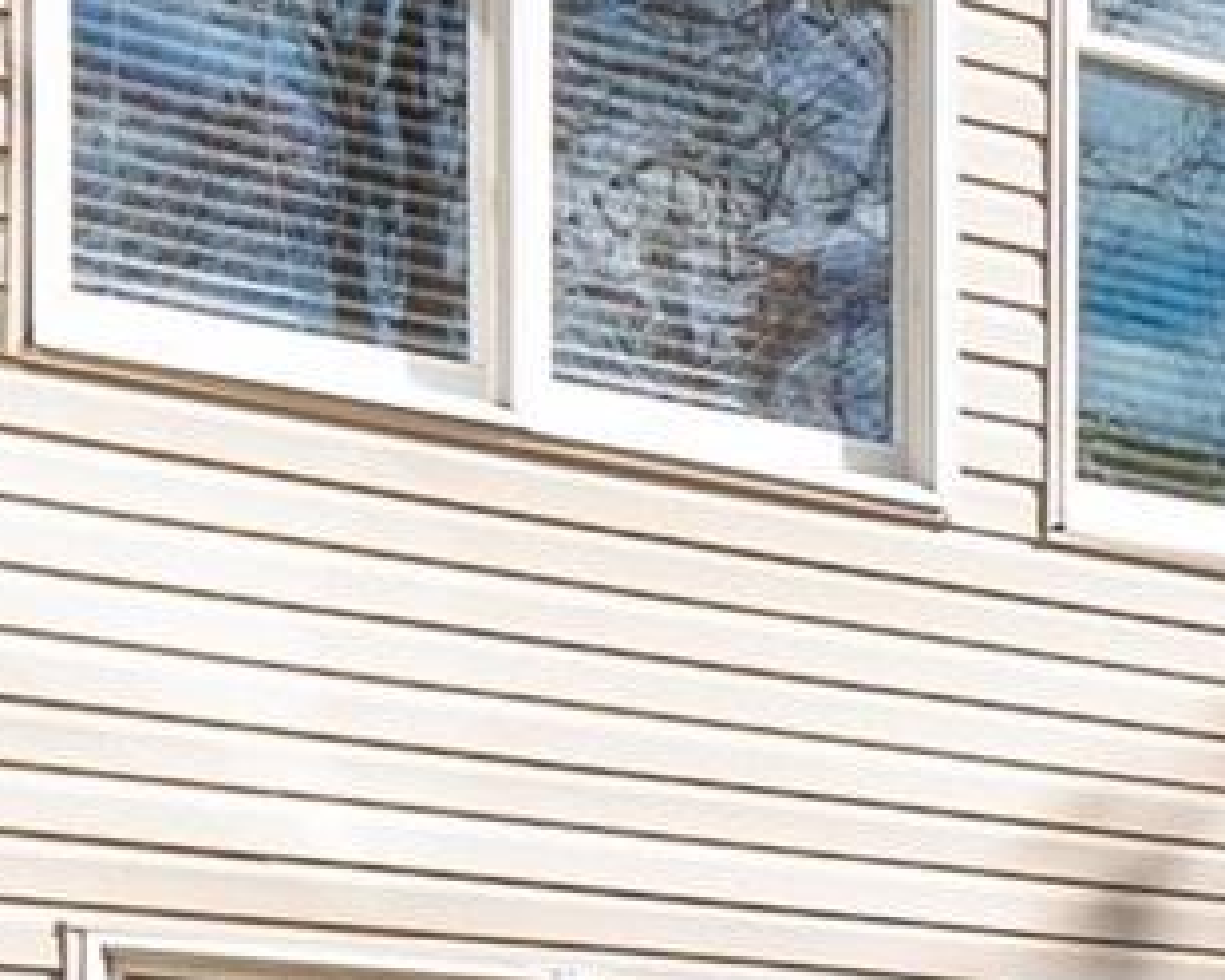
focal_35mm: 97
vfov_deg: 14.6
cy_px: 1521
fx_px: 3517
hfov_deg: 16.1
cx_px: 2312
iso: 400
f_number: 8
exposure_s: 1/250
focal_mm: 10
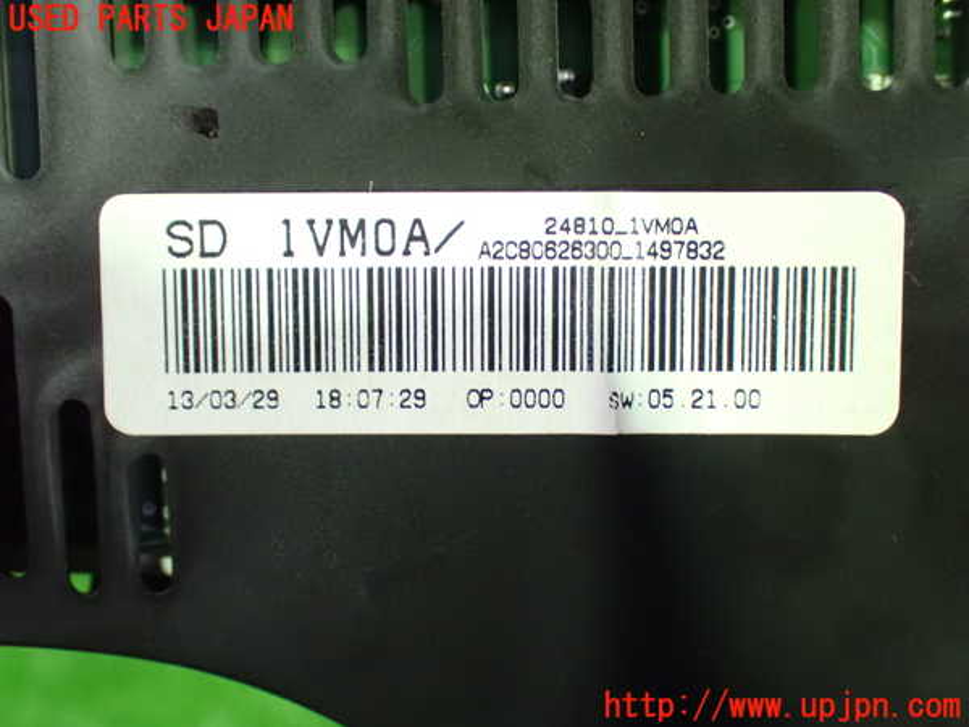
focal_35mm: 47
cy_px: 364
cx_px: 484
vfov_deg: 30.9
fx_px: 1316
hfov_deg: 40.4
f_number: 3.1
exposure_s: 1/30
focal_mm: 8.4
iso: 1600
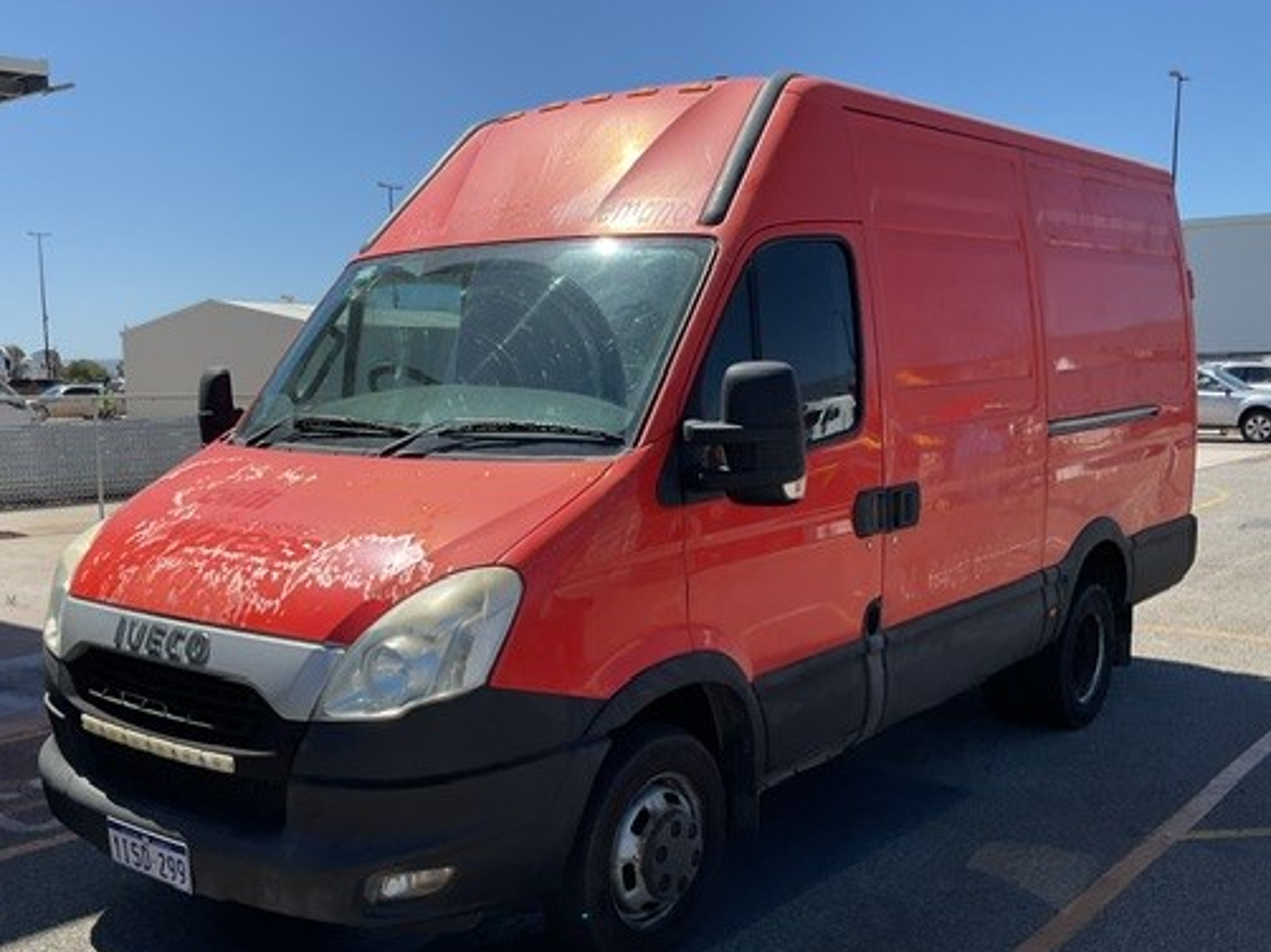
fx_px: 1358
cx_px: 603
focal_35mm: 37
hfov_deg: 50.1
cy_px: 577
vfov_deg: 38.5
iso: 16
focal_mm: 3
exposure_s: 1/1730
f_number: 1.8
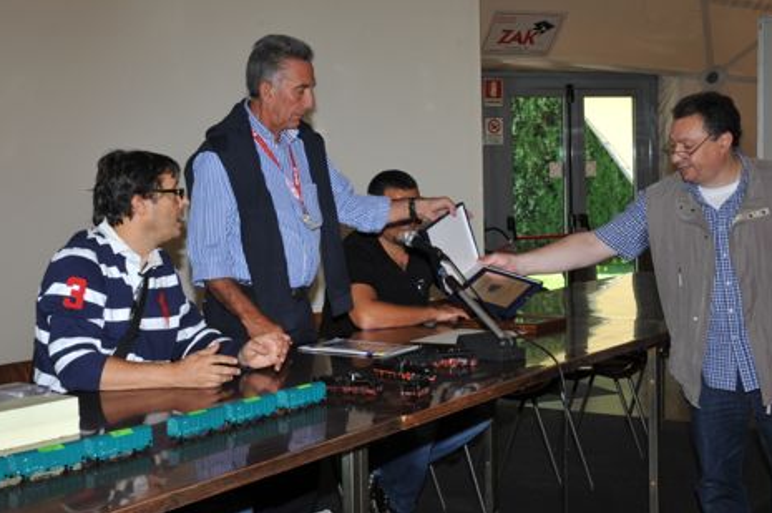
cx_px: 357
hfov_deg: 32.4
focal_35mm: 62
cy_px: 231
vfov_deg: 21.9
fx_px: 1328
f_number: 13
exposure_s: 1/50
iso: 400
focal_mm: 45
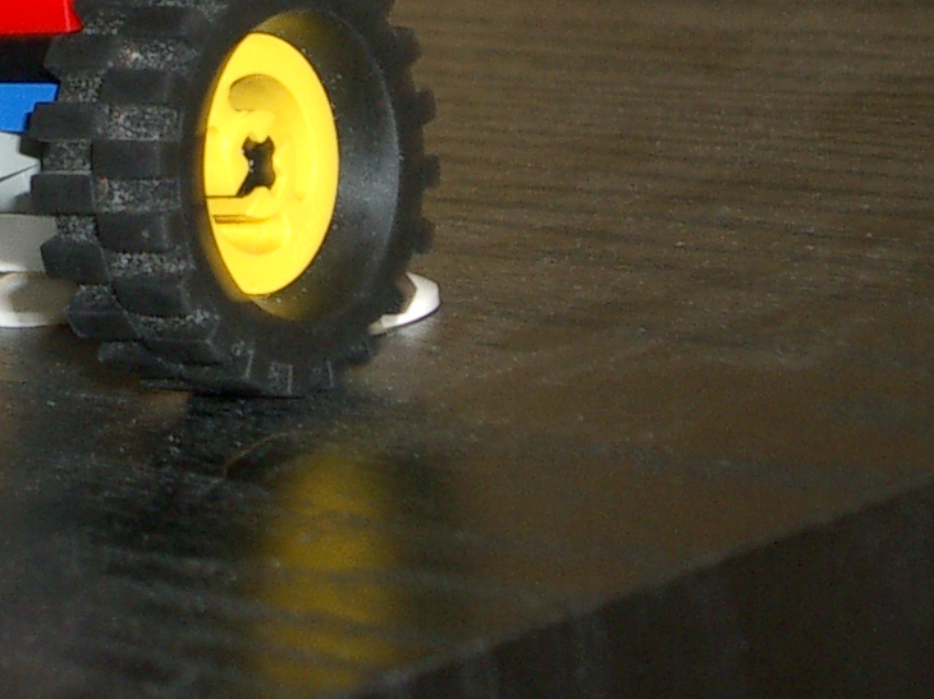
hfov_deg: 11.3
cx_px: 55
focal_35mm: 174
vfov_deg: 8.4
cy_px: -130
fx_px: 4693
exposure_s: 1/40
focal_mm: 10.2
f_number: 3.5
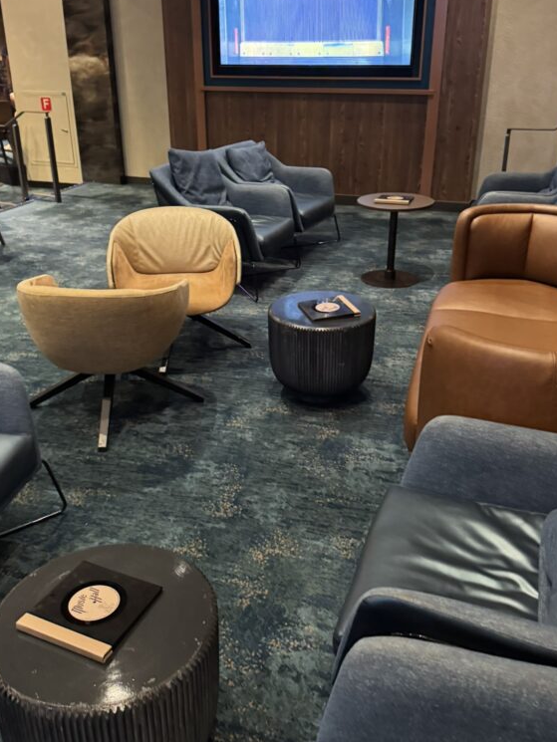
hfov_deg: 42.9
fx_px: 708
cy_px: 336
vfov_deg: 55.3
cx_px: 265
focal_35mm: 33
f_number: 1.78
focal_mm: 6.76
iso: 800
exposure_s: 1/30
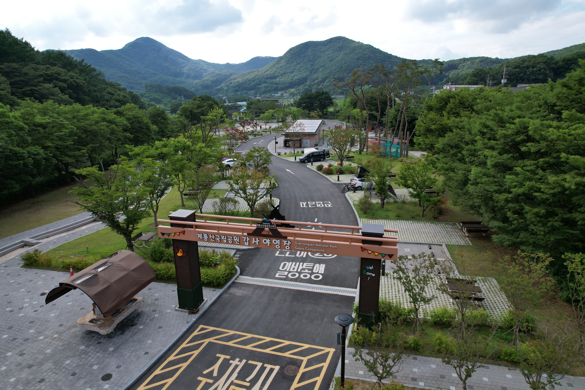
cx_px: 292
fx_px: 357
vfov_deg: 57.2
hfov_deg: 78.6
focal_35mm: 22
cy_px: 195
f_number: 2.8
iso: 100
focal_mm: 8.38
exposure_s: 1/1250
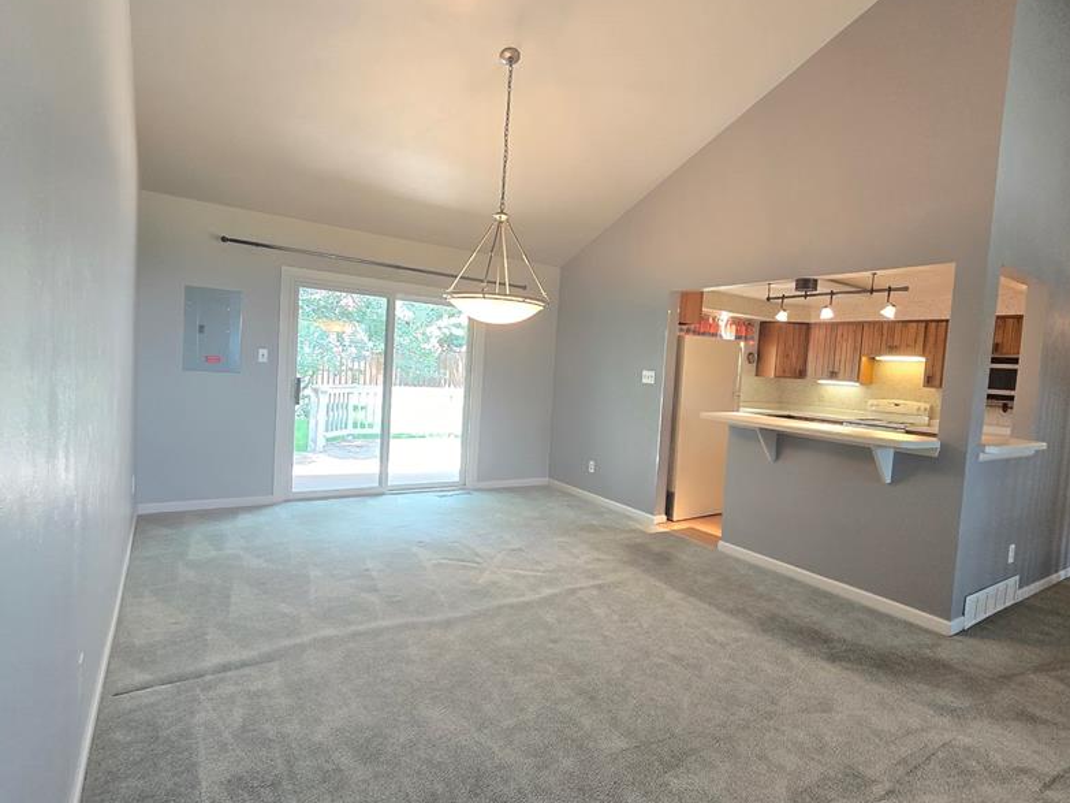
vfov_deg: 74.7
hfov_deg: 90.8
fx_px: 525
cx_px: 579
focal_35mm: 17
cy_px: 397
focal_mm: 2.2
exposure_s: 1/60
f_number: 2.2
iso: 320
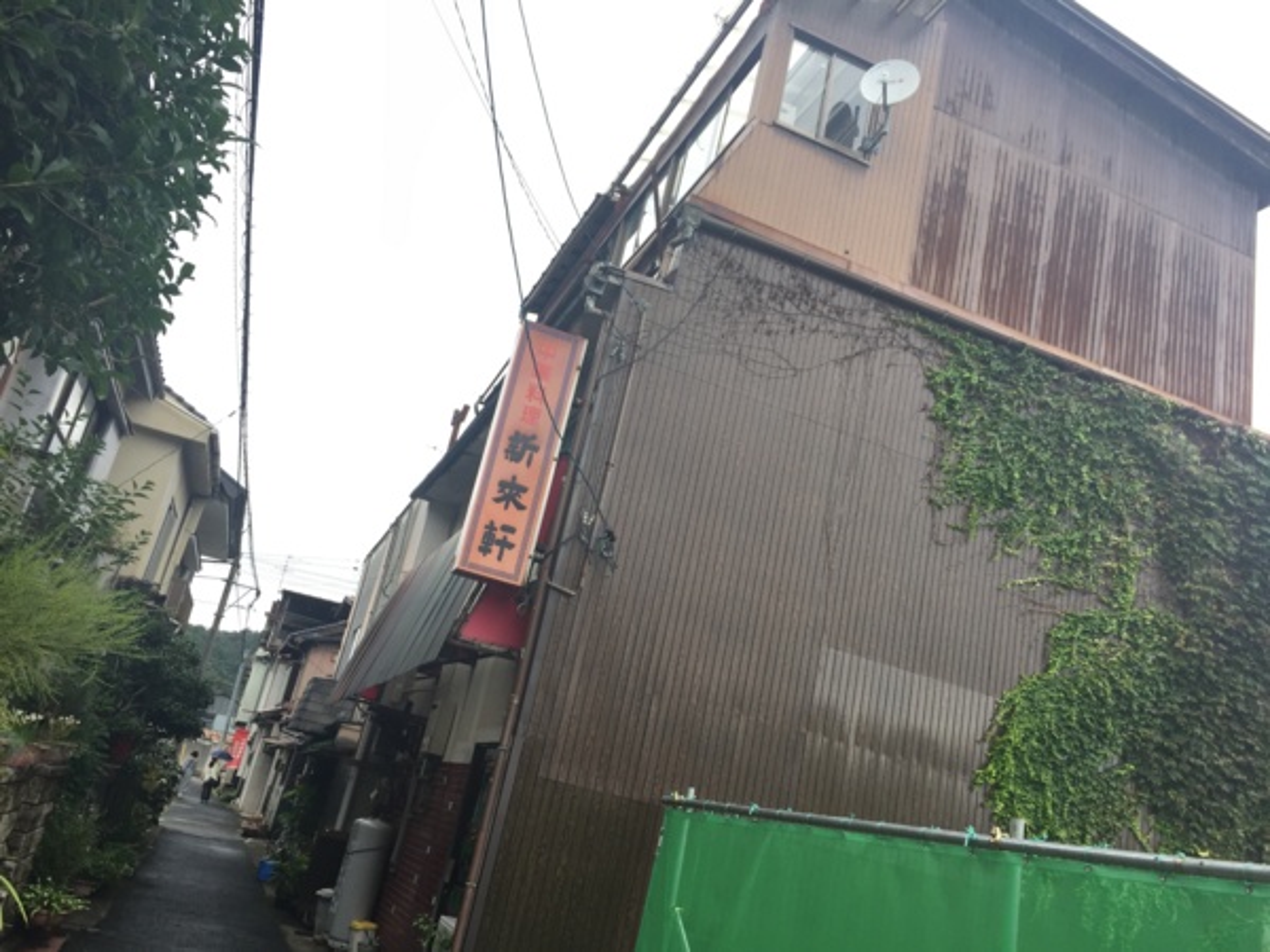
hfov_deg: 61.7
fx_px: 1064
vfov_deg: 48.2
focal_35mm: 29
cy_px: 476
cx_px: 635
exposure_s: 1/197
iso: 32
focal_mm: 4.15
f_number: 2.2
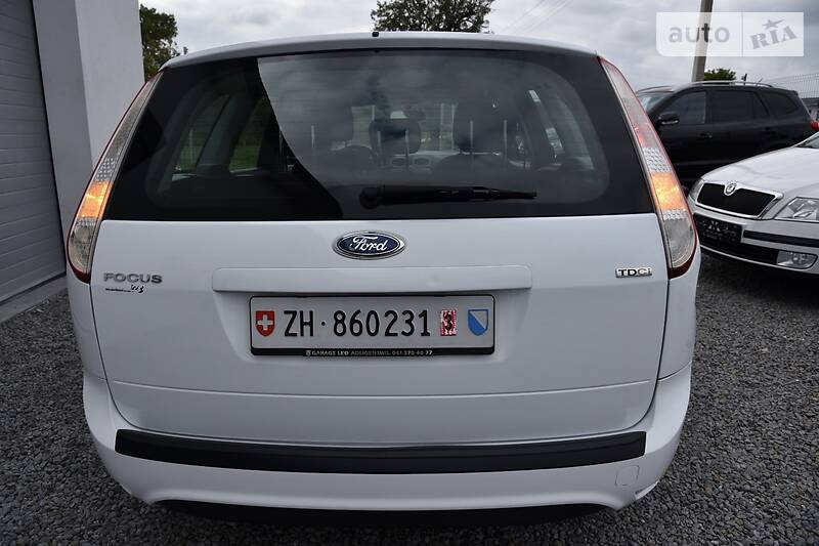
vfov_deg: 53.1
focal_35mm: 24
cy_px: 273
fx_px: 546
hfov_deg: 73.8
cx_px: 410
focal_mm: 24
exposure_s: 1/320
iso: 200
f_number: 9
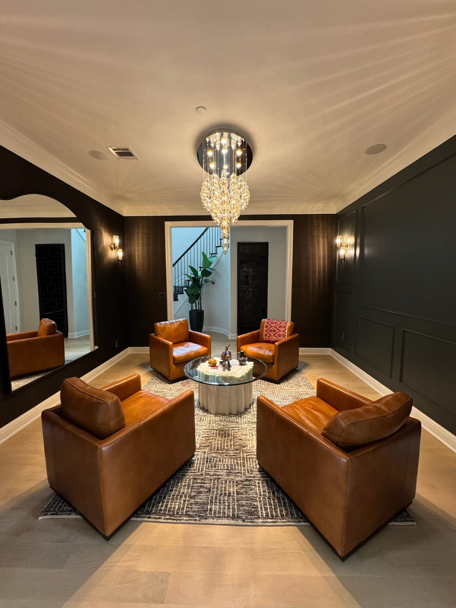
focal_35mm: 14
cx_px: 228
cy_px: 304
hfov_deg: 85.7
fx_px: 246
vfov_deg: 102.1
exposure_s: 1/60
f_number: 2.2
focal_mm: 2.22
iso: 400
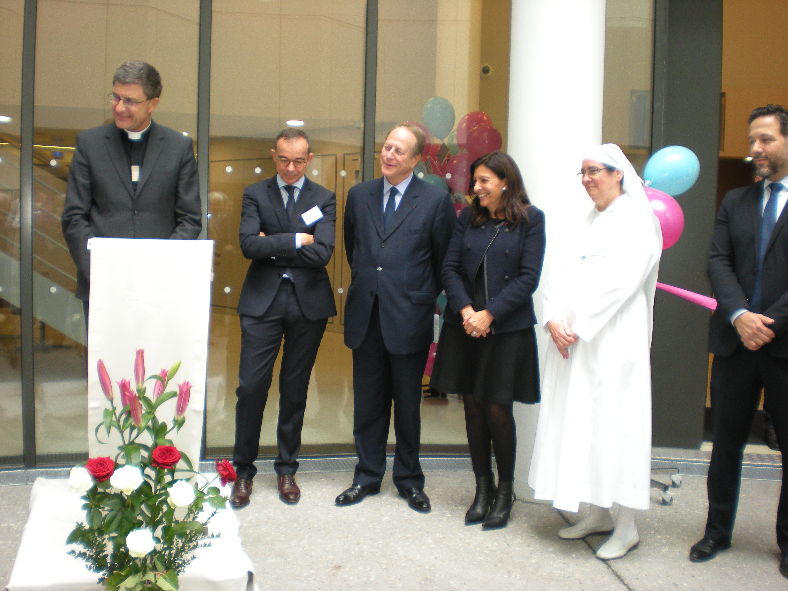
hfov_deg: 49.0
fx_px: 865
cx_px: 394
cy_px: 296
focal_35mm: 38
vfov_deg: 37.7
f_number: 3.1
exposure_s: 1/60.4
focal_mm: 6.3
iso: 154
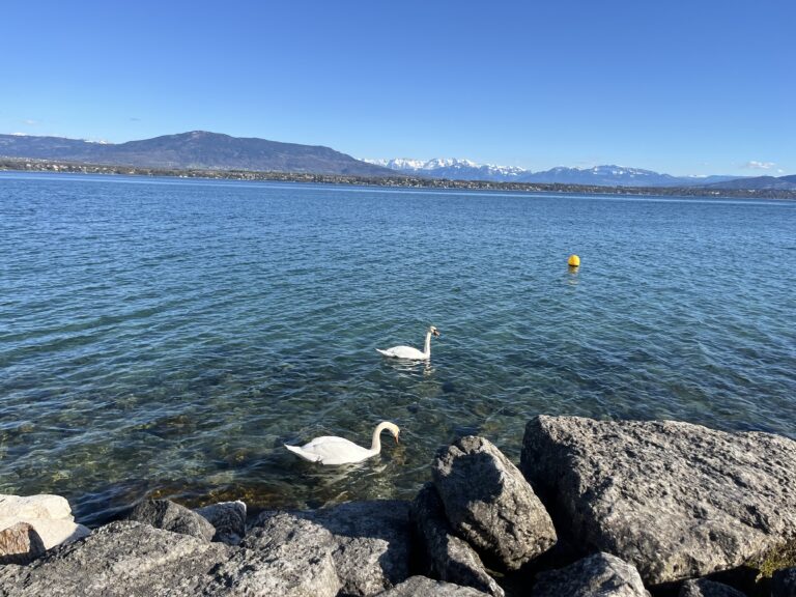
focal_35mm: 26
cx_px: 398
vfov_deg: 53.1
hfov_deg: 67.3
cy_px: 298
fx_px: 598
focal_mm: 5.1
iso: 50
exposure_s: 1/2571
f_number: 1.6
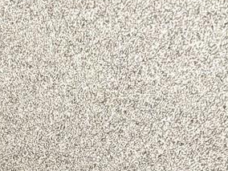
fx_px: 889
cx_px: -327
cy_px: 303
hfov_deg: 11.8
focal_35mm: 135
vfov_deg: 10.4
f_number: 1.78
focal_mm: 6.86
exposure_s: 1/51
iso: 800
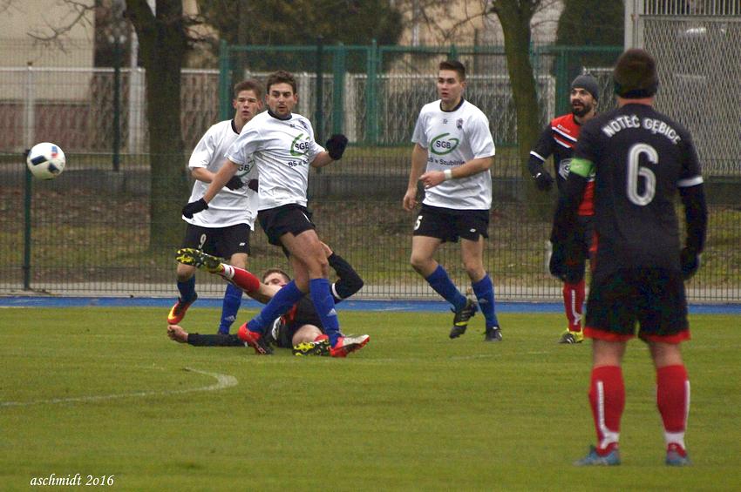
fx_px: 9253
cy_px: 246
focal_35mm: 450
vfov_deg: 3.0
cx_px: 370
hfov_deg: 4.6
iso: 1600
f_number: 5.6
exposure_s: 1/800
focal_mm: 300
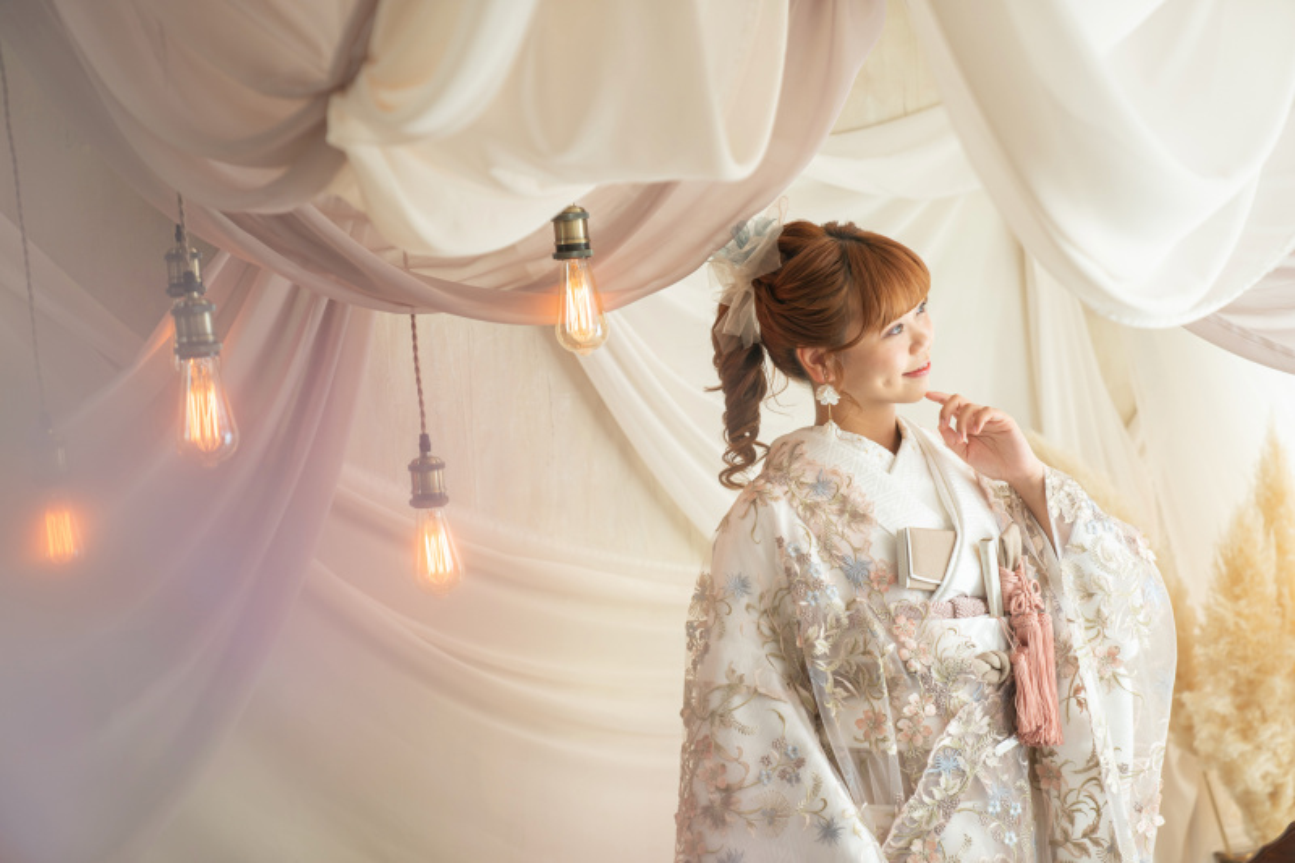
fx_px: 2517
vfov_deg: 19.4
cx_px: 648
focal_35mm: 70
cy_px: 432
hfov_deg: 28.8
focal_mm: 70
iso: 200
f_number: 2.8
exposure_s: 1/100
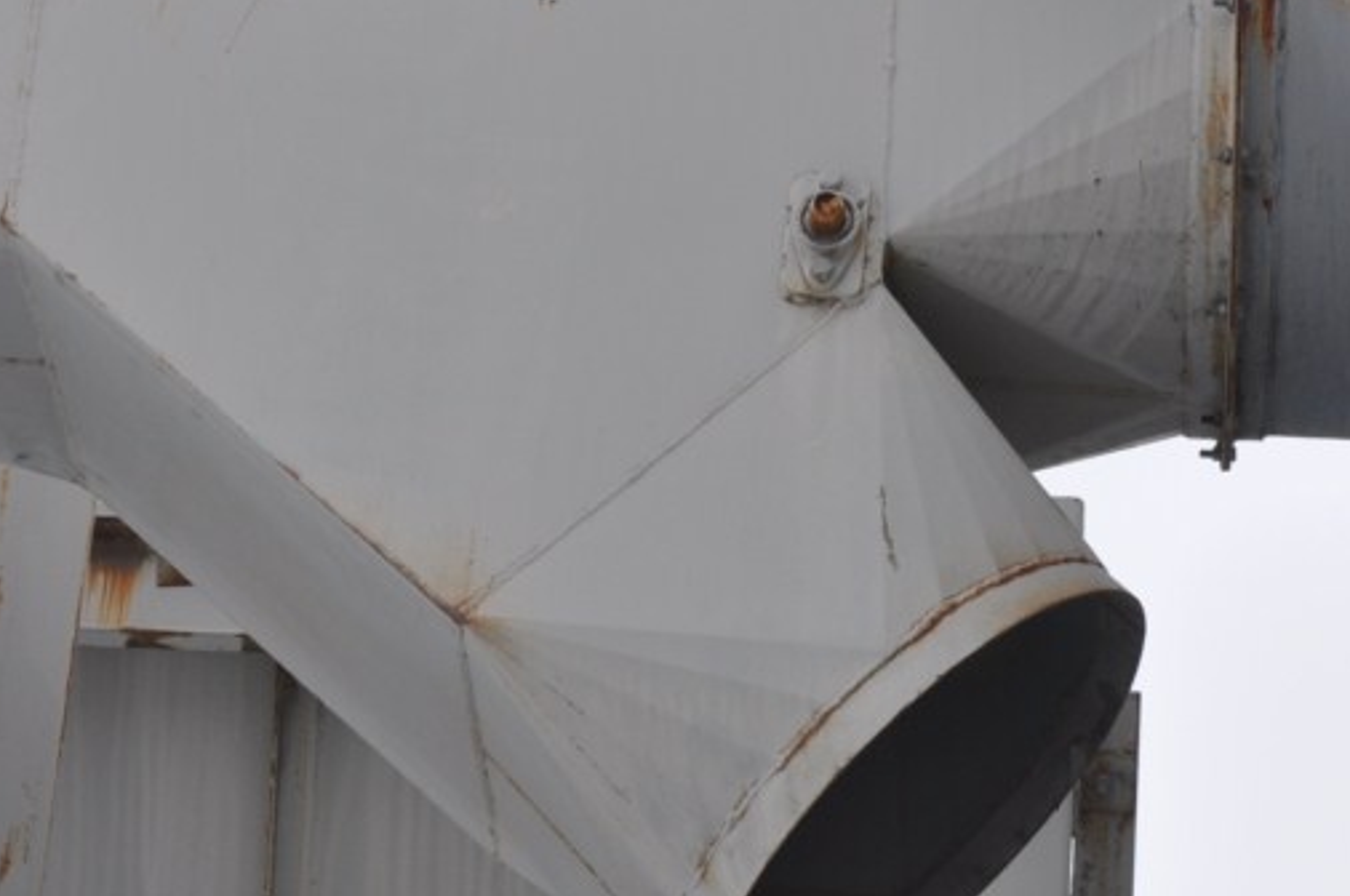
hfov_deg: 13.3
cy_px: 352
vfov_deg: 8.9
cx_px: 902
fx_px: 5773
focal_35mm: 154
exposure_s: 1/320
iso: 200
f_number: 9
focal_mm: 45
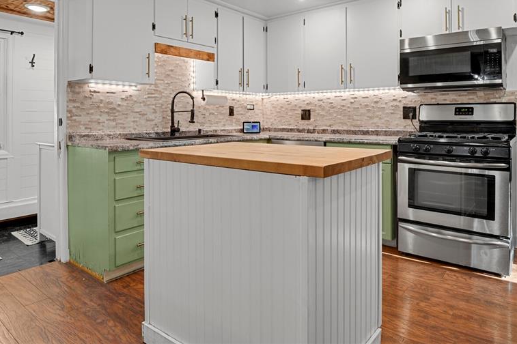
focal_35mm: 23
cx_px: 294
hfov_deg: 75.7
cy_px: 112
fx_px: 330
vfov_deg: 53.9
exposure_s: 1.3
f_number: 8
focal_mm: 17
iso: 250
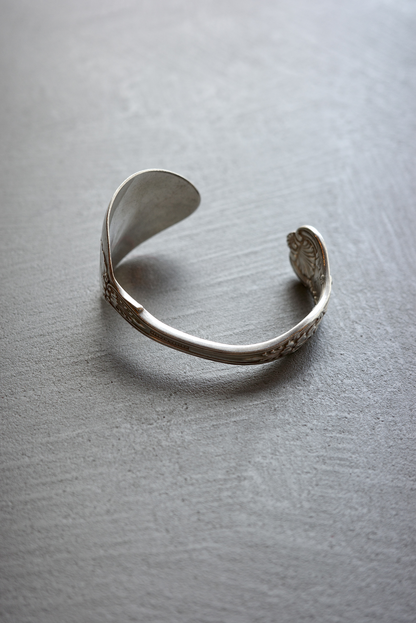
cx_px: 208
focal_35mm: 40
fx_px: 693
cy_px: 312
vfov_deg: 48.5
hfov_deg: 33.4
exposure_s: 1/200
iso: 200
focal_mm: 26
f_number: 3.5
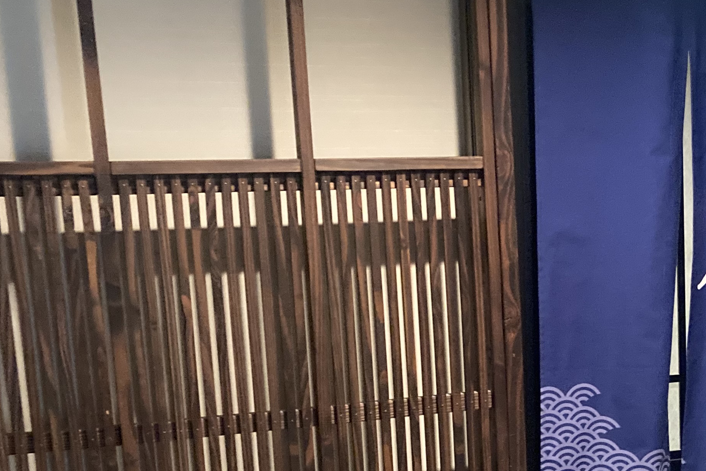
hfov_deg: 29.4
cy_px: 419
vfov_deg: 20.8
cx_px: 700
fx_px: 1255
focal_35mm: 64
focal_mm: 3.99
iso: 640
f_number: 1.8
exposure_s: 1/30
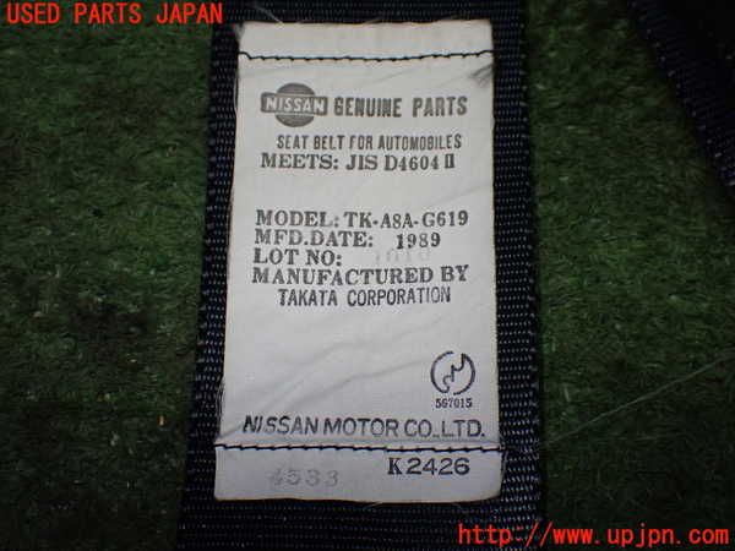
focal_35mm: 50
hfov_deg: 38.2
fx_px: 1062
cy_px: 276
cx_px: 368
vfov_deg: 29.1
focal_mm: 9.01
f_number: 3.2
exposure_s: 1/200
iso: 500
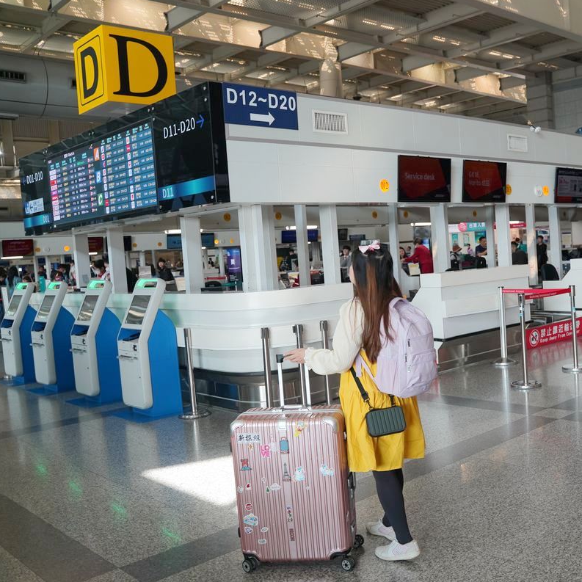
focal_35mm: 36
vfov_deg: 46.0
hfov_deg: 44.8
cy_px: 290
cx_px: 424
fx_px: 685
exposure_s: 1/160
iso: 640
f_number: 4
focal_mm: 28
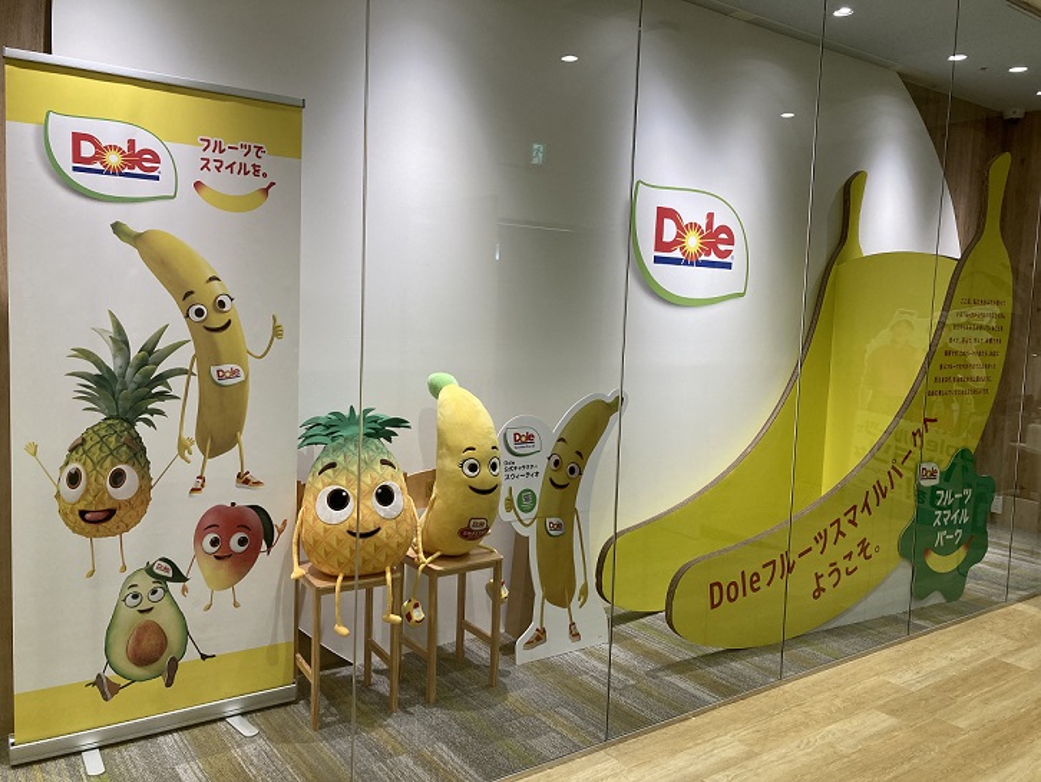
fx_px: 842
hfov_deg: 63.4
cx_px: 520
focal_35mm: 28
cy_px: 391
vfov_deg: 49.8
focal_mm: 3.99
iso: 80
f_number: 1.8
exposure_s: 1/100
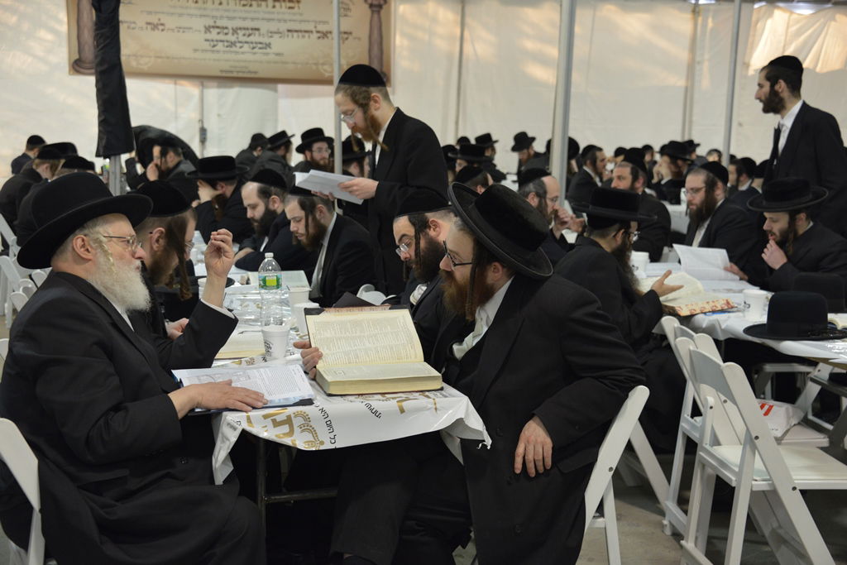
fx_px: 1318
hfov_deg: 35.6
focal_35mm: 56
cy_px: 282
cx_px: 424
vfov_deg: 24.2
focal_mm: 56
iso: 2000
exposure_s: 1/100
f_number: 5.6
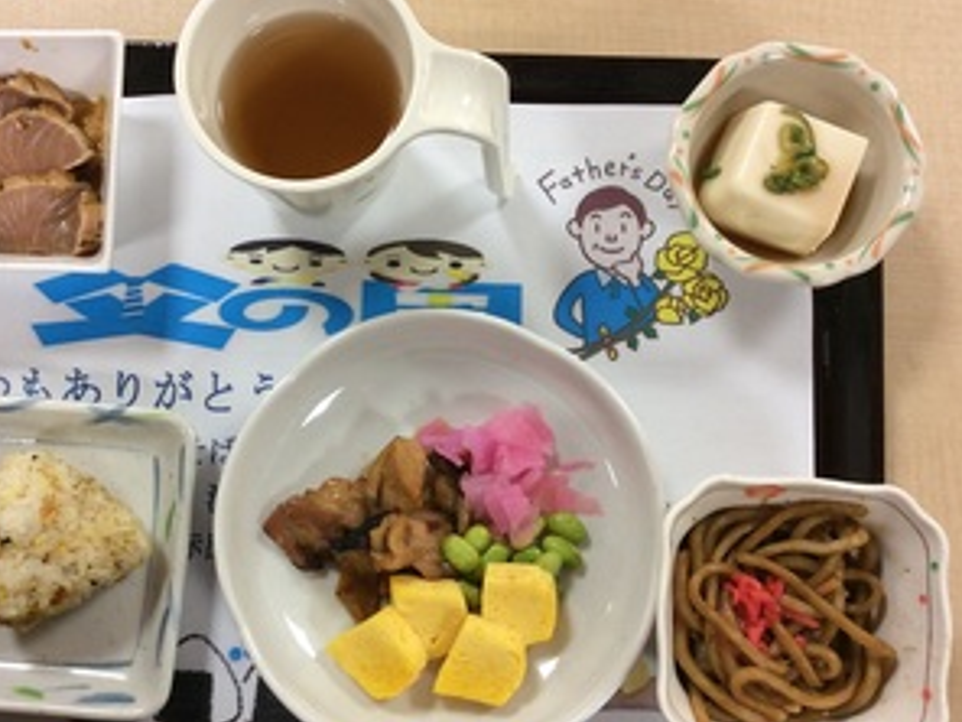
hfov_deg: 46.6
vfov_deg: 35.9
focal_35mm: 40
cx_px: 390
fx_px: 1112
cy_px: 381
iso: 50
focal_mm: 3.3
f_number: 2.4
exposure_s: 1/24
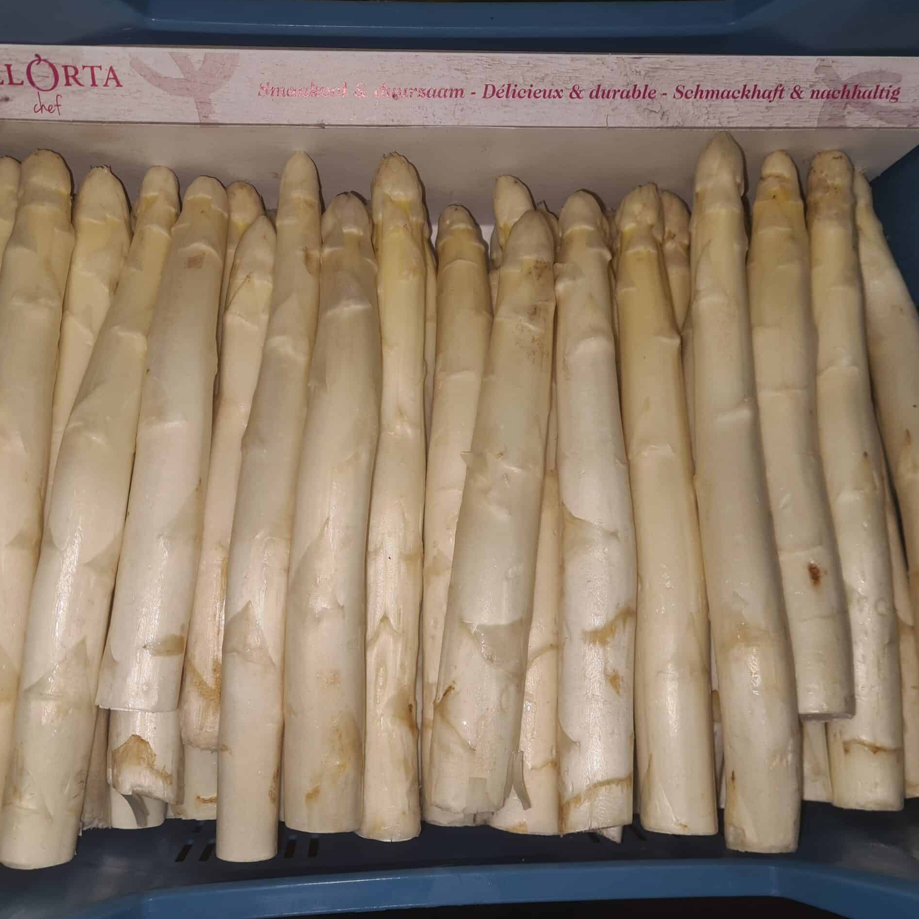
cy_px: 459
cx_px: 407
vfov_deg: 52.5
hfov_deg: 52.4
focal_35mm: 31
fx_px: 931
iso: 80
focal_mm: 5.4
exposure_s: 1/50
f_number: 1.8
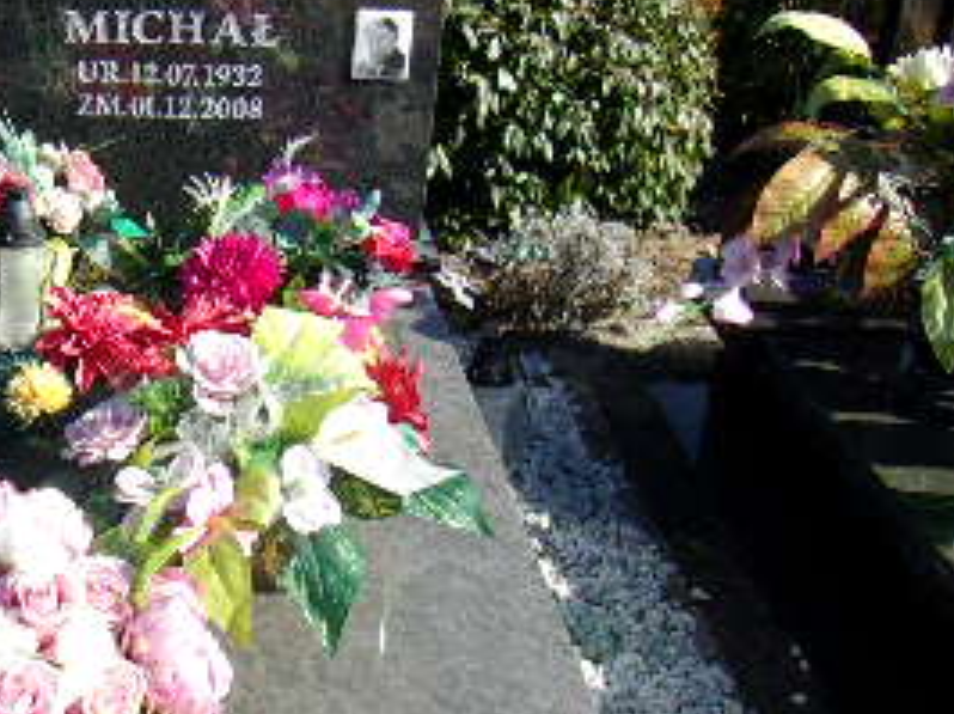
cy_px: 373
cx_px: 93
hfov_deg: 28.7
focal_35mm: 65
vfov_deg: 22.6
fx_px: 1790
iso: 80
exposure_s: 1/56
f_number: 10.4
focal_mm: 4.9
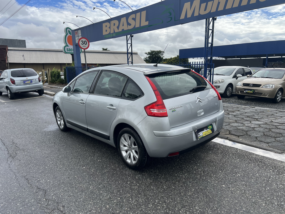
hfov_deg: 67.3
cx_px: 142
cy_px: 107
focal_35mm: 26
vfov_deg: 53.1
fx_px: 214
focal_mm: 5.7
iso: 50
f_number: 1.5
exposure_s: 1/2513
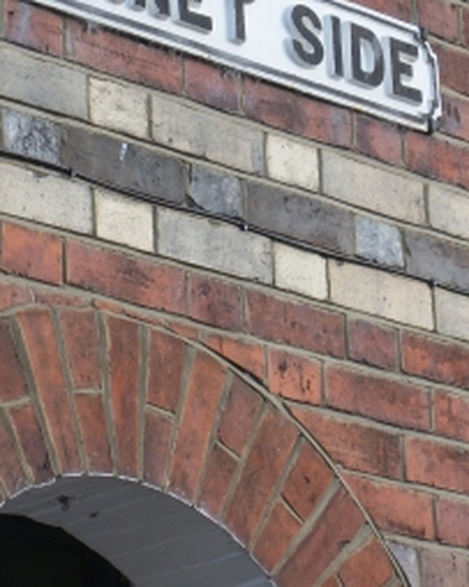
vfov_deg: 9.6
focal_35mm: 202
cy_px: 188
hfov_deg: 7.7
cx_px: 273
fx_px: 3507
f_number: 5.7
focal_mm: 18.8
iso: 80
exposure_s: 1/125
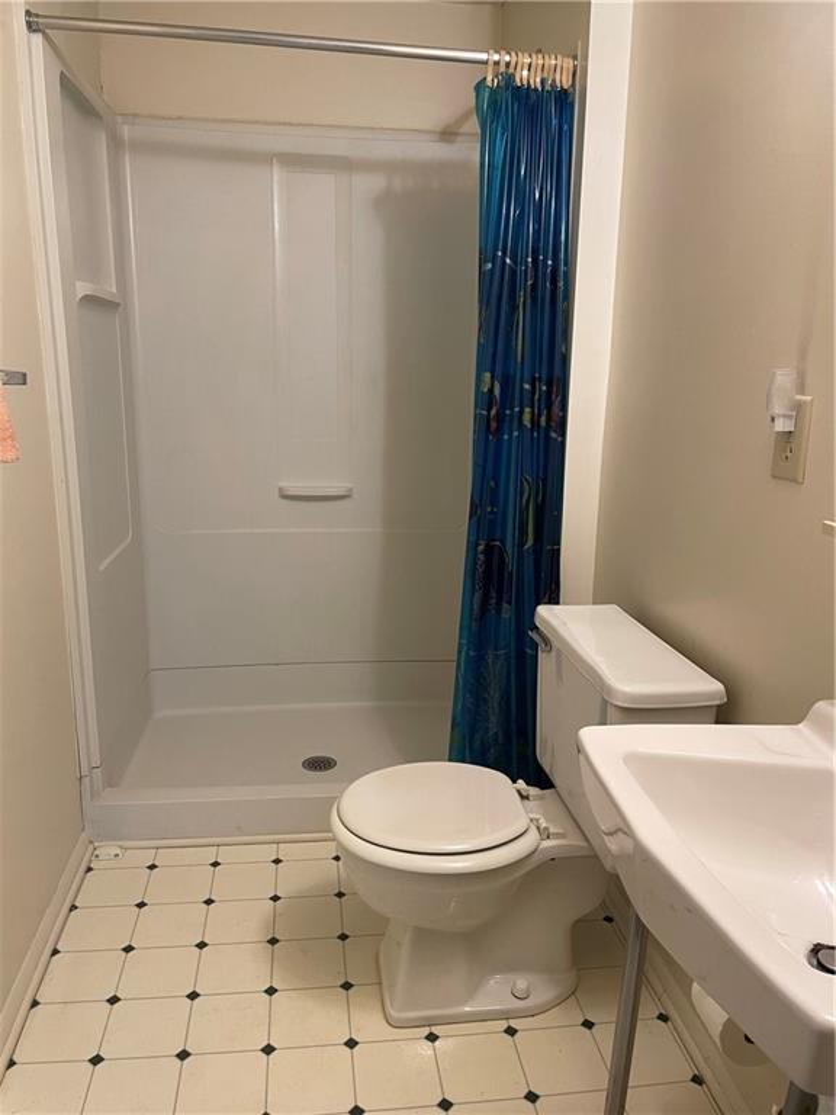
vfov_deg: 67.3
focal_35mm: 26
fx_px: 837
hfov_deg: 53.1
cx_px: 418
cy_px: 558
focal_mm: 4.2
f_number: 1.6
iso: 125
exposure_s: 1/60
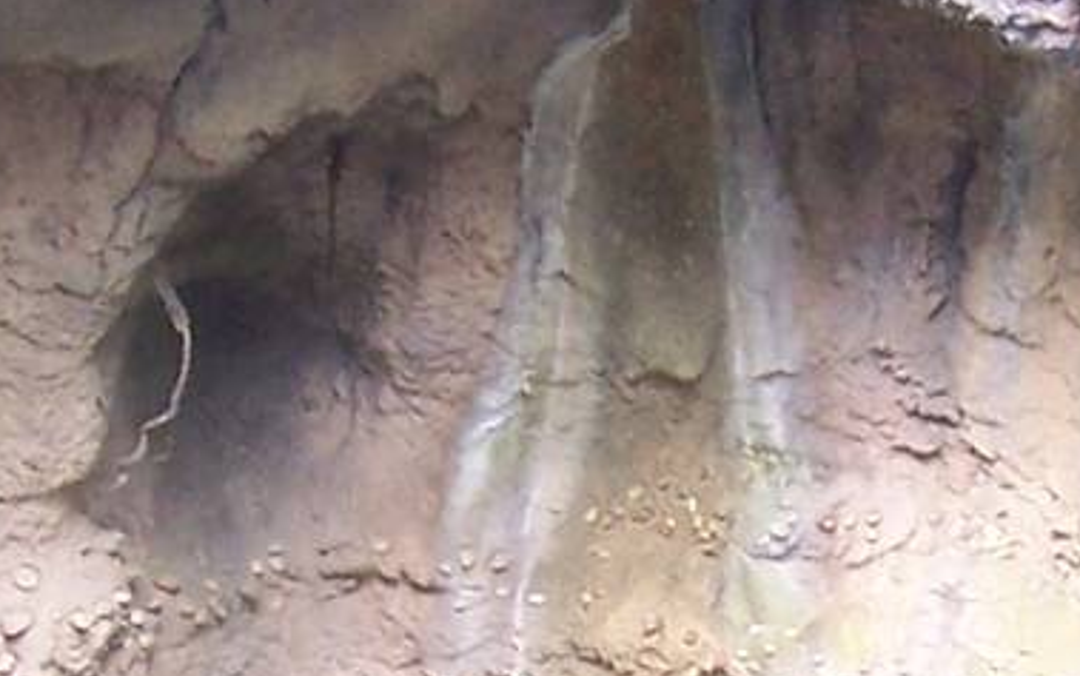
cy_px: 556
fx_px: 4739
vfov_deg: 8.1
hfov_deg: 13.0
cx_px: 564
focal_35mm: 161
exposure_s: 1/90
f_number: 3
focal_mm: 6
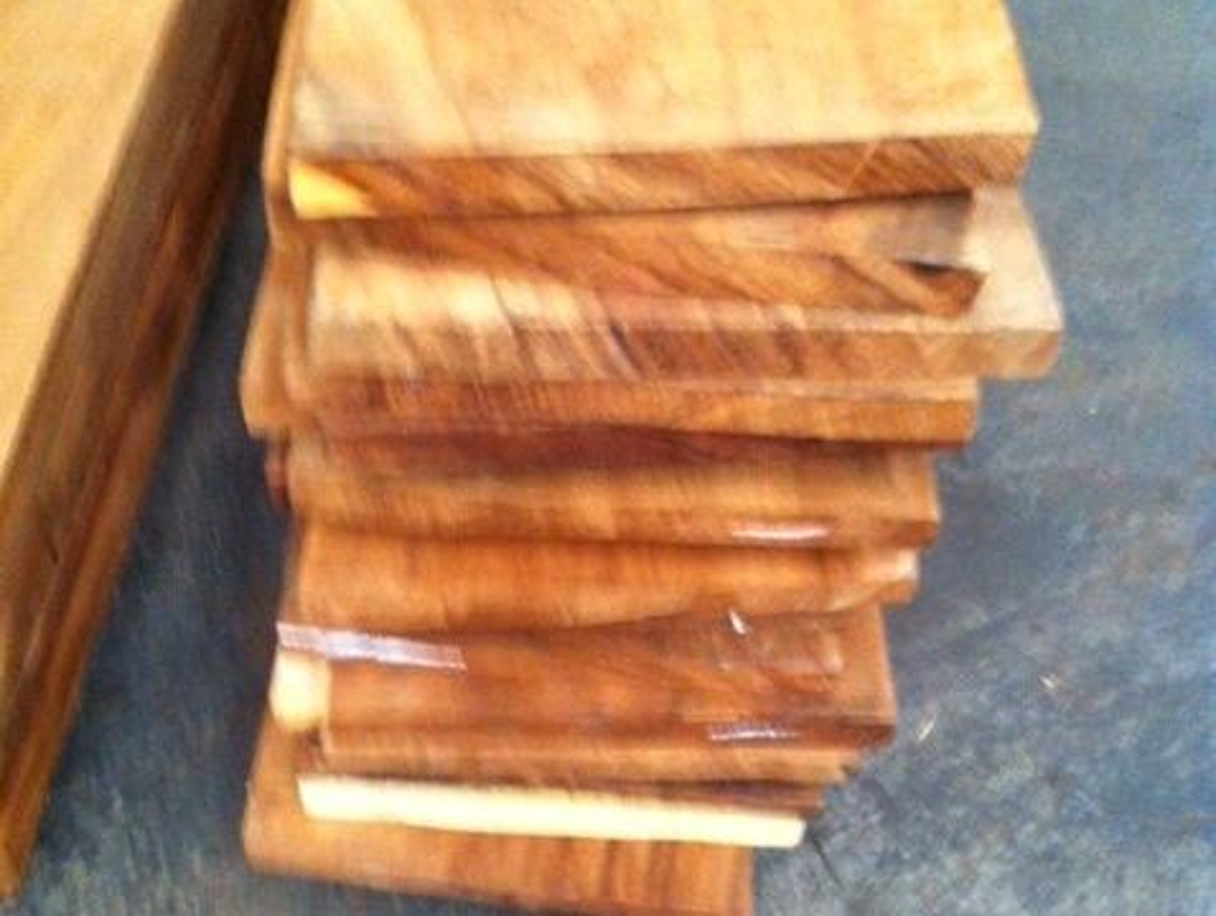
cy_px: 458
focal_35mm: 35
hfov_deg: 52.6
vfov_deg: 40.8
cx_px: 608
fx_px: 1231
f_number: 2.8
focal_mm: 3.85
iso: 320
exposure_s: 1/17
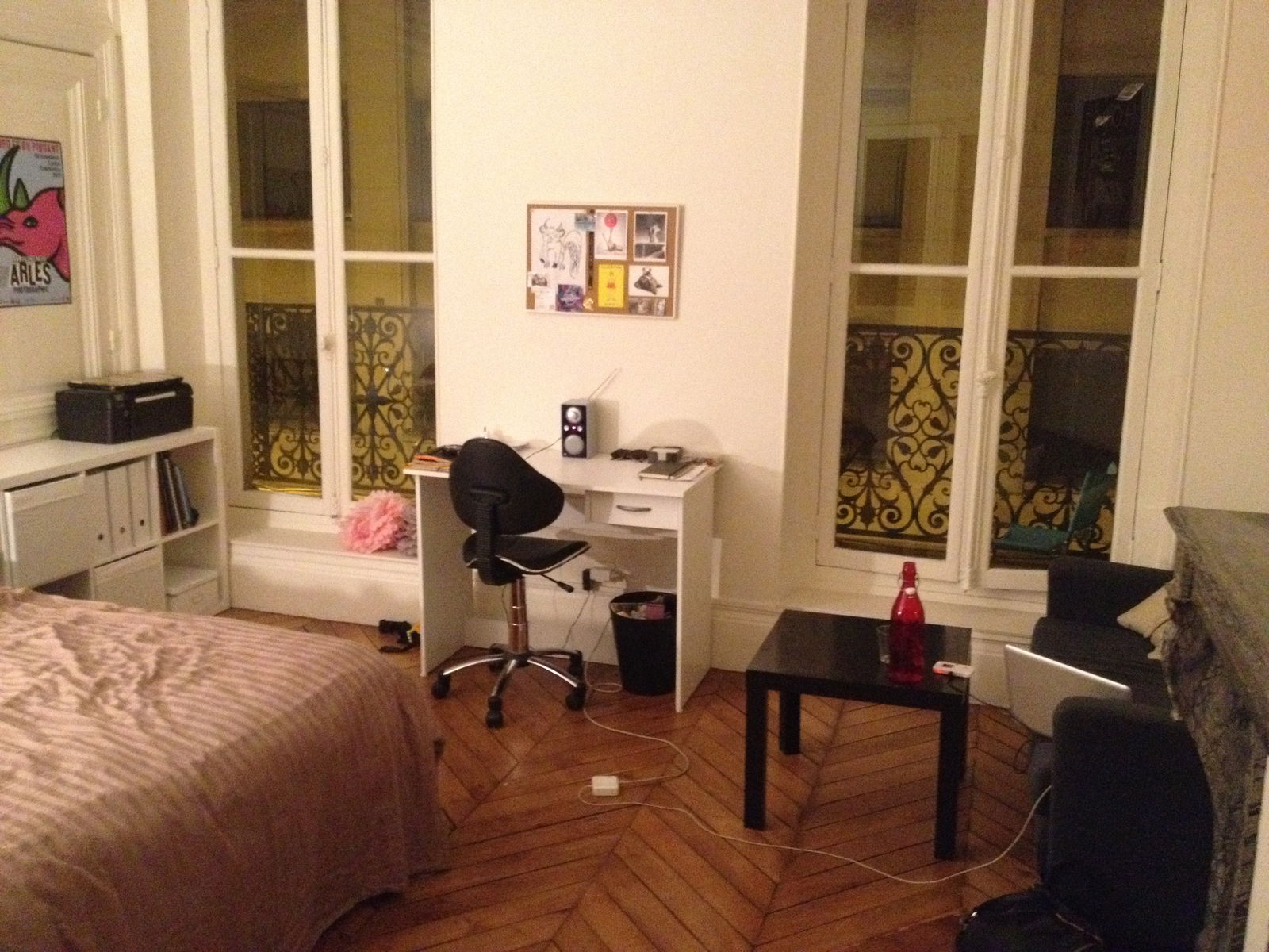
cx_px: 634
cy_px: 476
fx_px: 1283
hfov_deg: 52.6
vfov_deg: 40.7
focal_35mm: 35
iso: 640
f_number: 2.4
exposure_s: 1/15
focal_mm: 4.28
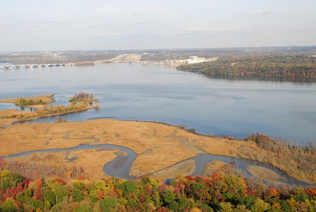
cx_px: 158
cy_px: 106
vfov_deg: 32.0
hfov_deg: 46.3
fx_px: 369
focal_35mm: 42
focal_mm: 28
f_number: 9
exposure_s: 1/400
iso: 320
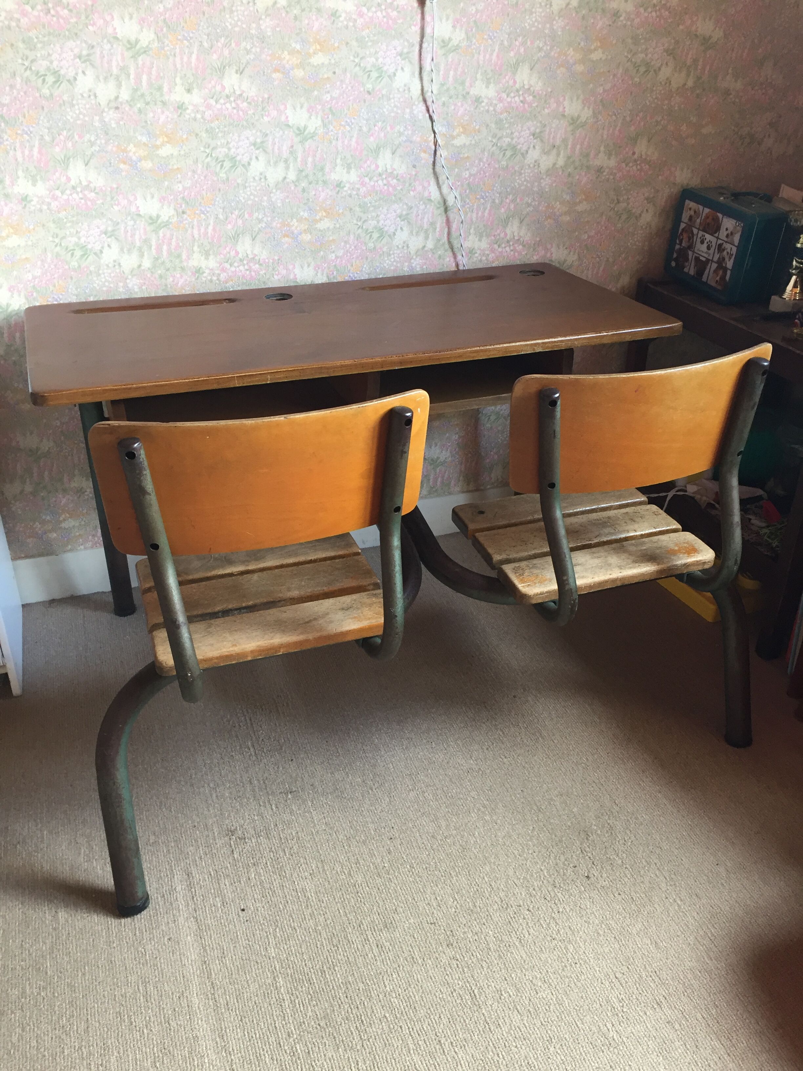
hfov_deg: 48.2
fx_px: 897
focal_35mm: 29
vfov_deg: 61.7
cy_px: 536
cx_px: 402
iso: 125
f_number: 2.2
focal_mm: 4.15
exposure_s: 1/33
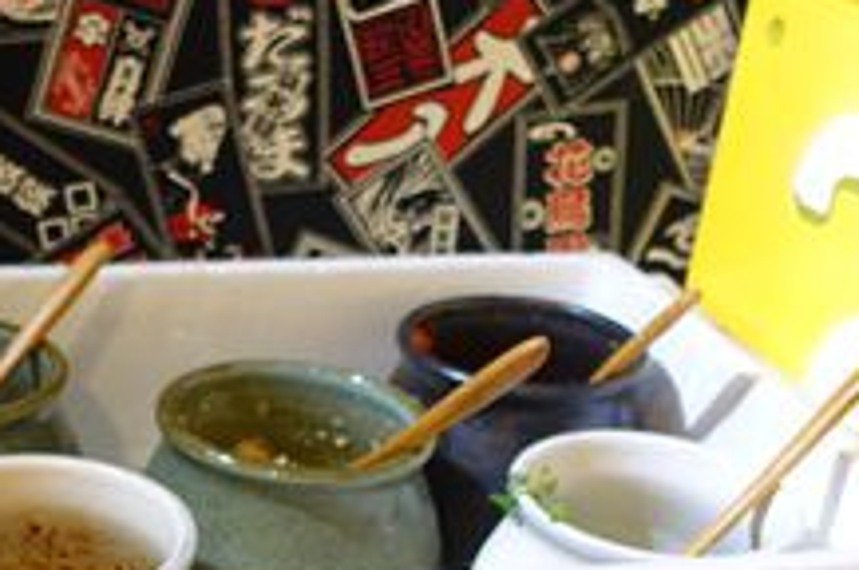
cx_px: 166
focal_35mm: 72
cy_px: 655
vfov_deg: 18.1
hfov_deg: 27.5
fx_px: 1715
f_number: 1.8
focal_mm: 8.8
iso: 160
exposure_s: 1/30
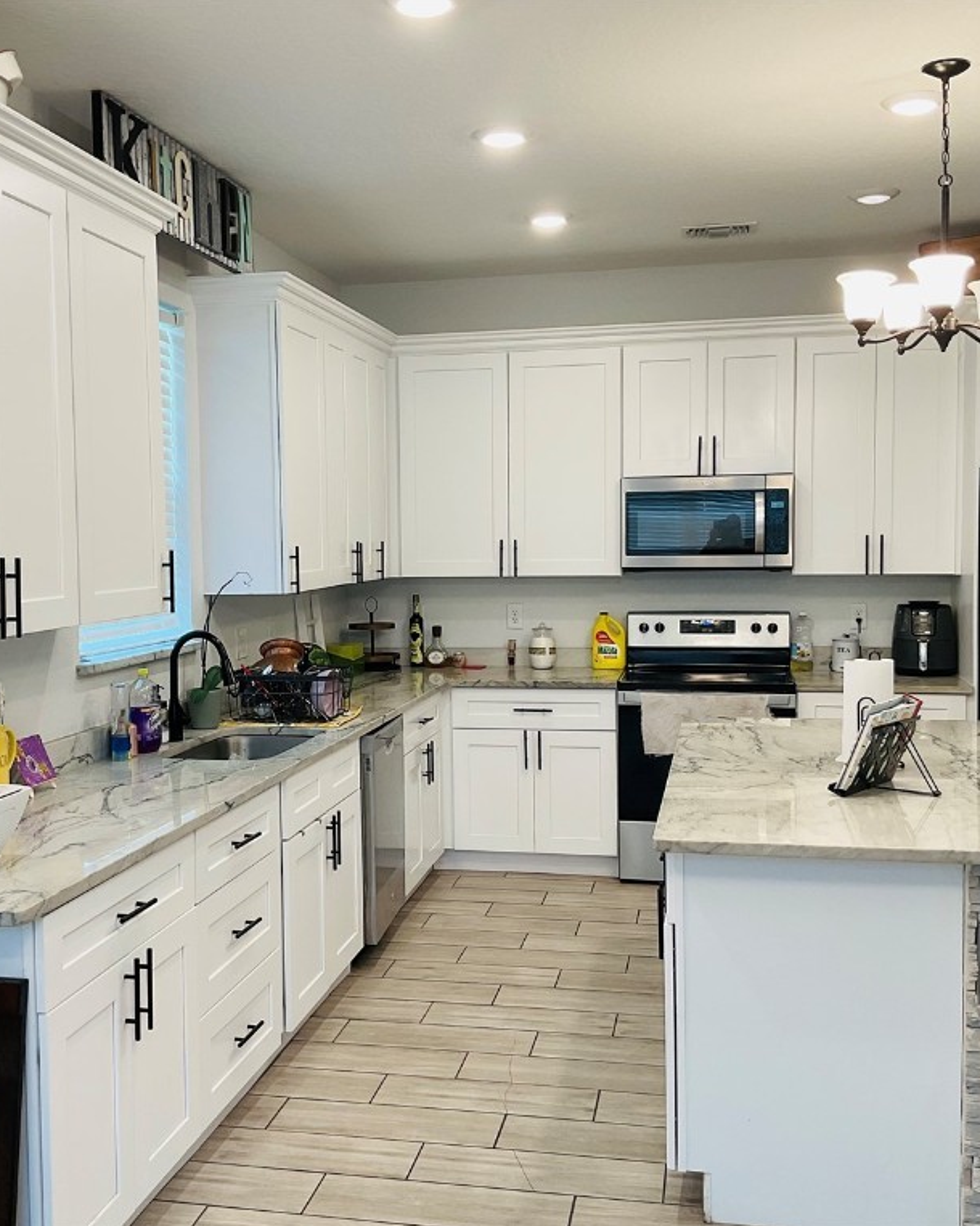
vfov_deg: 47.9
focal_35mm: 38
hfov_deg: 39.1
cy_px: 614
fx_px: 1378
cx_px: 416
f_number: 1.8
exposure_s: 1/60
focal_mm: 3
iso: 32
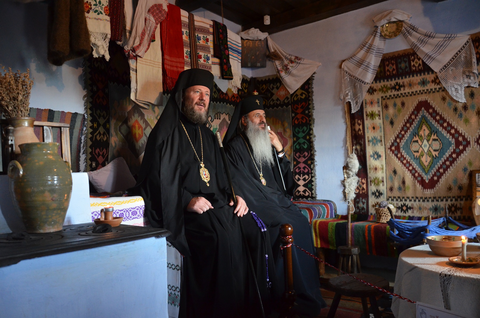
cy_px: 159
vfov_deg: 47.7
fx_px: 359
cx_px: 240
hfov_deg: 67.5
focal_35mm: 27
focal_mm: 18
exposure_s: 1/30
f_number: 3.5
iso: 2000
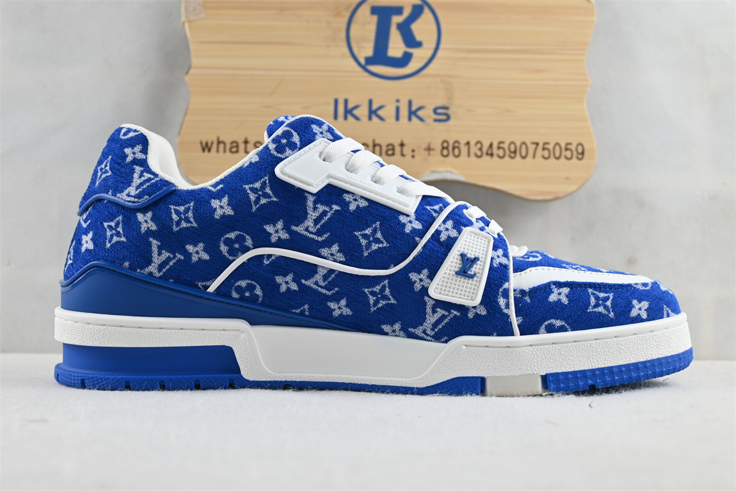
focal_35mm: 44
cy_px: 246
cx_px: 368
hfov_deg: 45.0
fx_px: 889
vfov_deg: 30.8
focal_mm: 29
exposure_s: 1/40
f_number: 4.8
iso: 100
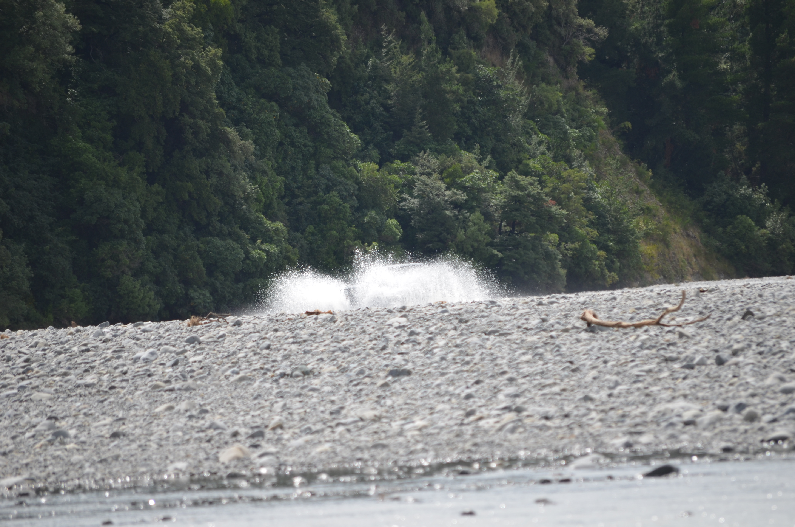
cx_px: 398
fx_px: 6611
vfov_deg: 4.6
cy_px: 264
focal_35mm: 300
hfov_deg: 6.9
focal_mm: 200
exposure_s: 1/640
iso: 200
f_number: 6.3
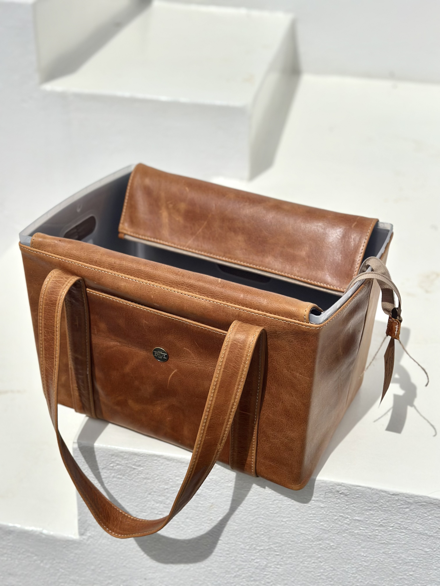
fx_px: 813
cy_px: 293
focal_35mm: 48
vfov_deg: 39.7
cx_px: 220
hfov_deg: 30.3
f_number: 1.78
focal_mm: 6.86
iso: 100
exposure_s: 1/18868
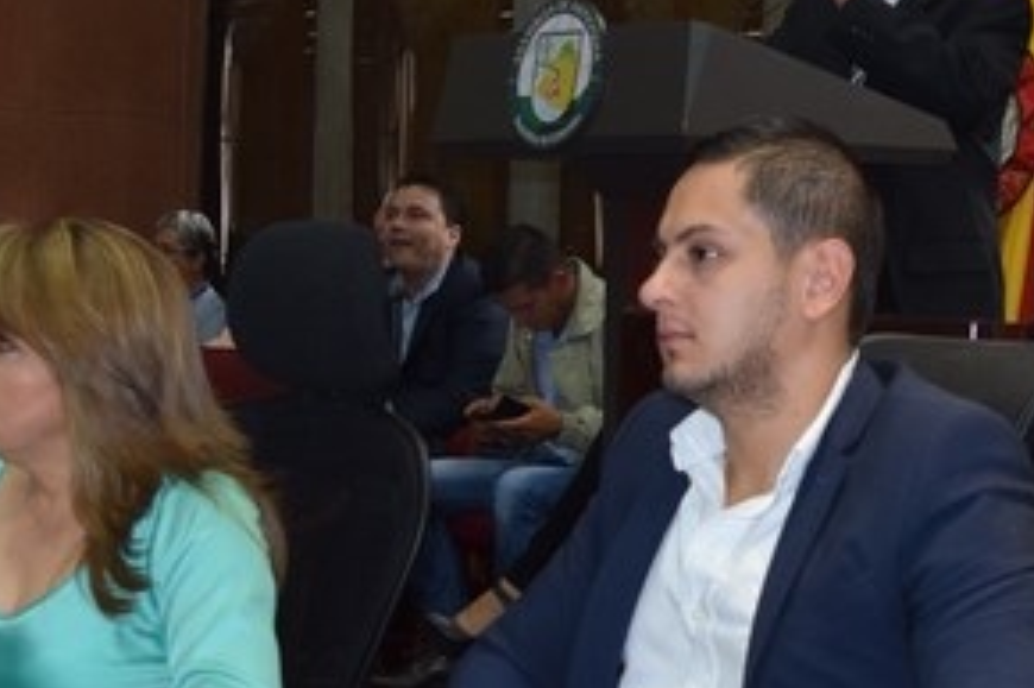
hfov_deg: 18.6
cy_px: 424
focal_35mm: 108
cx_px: 913
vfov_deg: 12.7
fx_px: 3100
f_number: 4.5
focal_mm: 24
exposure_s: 1/80
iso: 800
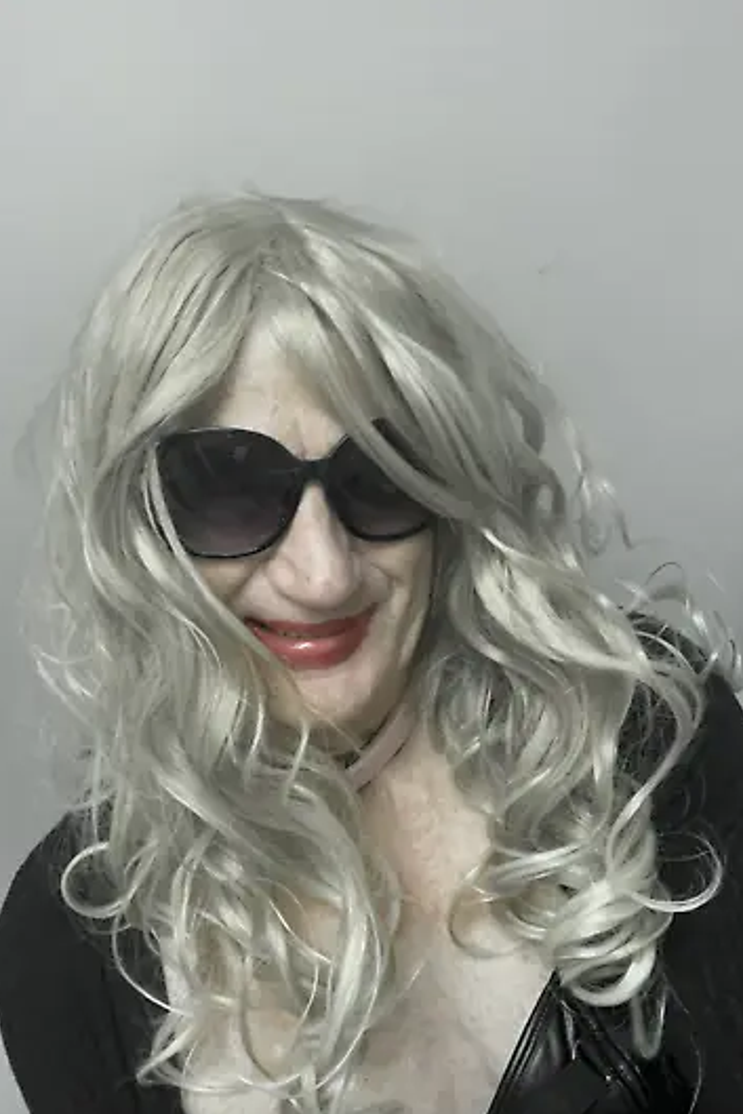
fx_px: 1021
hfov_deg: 40.0
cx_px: 400
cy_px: 552
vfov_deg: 57.2
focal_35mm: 33
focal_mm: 2.71
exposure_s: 1/30
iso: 400
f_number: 2.2
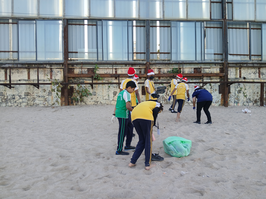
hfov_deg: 67.3
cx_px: 133
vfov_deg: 53.1
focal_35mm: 26
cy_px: 100
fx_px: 200
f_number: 1.8
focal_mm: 3.98
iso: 25
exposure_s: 1/100
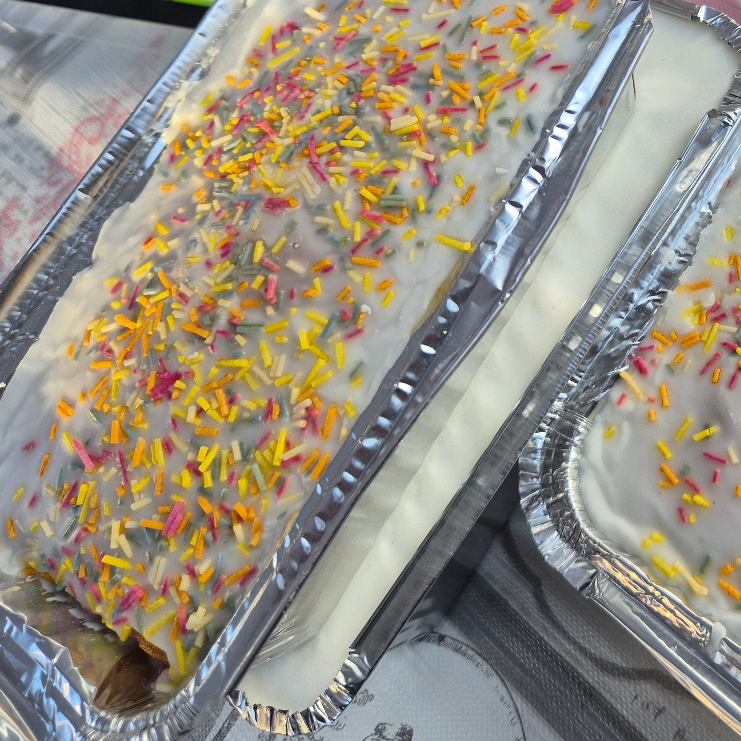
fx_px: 969
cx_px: 668
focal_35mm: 40
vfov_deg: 41.0
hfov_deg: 38.9
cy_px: 218
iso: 40
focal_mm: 5.4
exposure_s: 1/180
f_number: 1.8
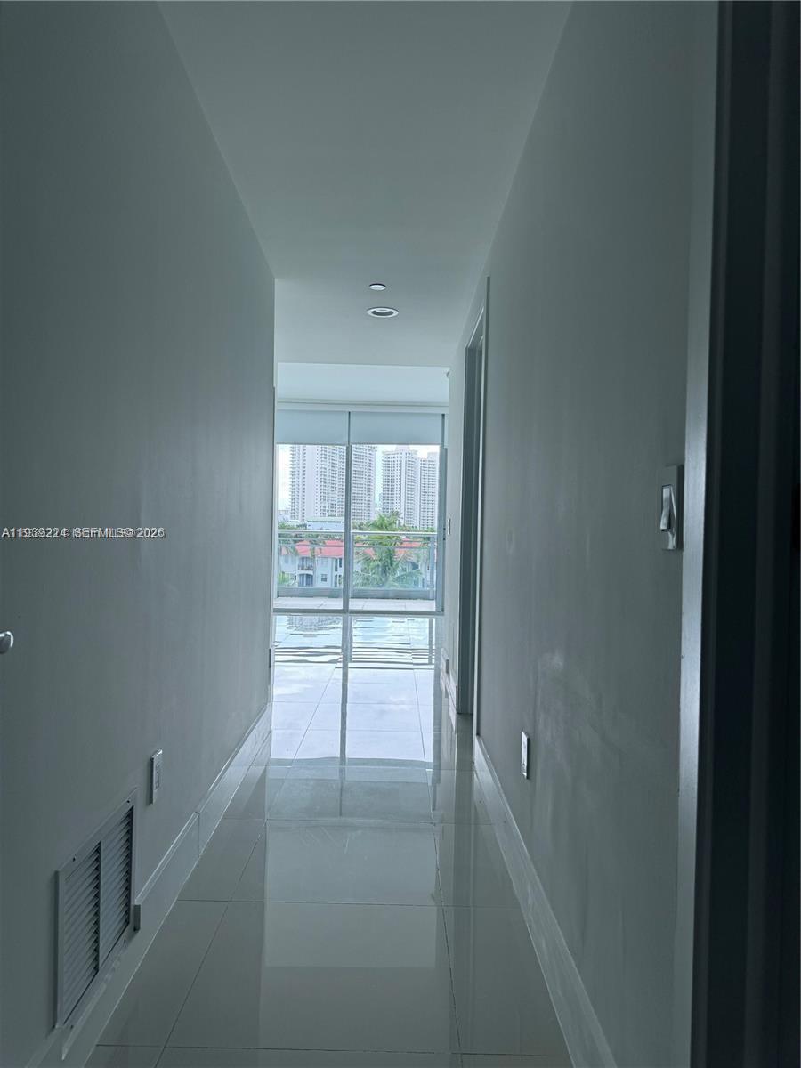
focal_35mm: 24
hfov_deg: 56.8
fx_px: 740
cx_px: 400
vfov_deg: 71.6
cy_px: 534
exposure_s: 1/267
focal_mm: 6.76
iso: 80
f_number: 1.78
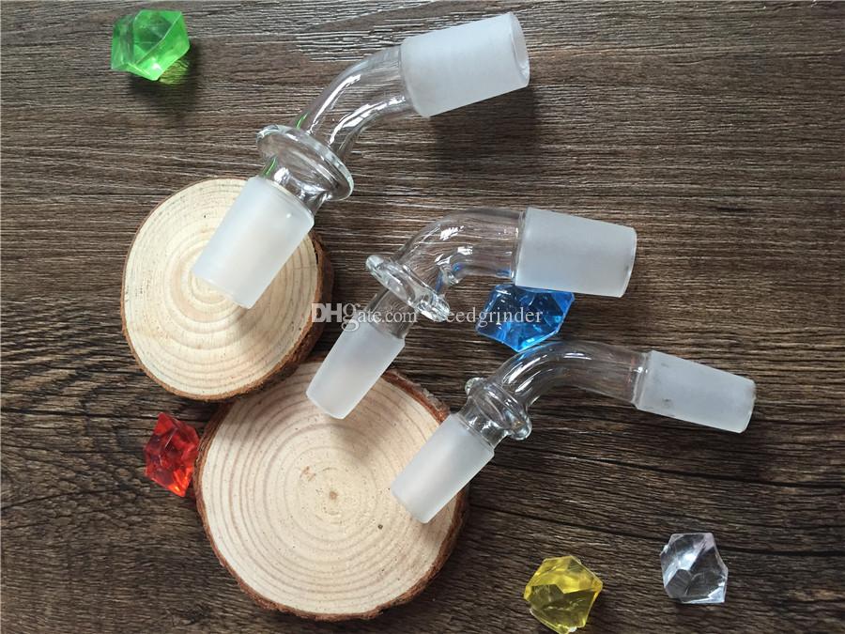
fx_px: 708
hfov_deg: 61.7
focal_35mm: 29
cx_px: 422
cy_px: 317
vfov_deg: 48.2
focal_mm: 4.15
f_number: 2.2
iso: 64
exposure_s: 1/33
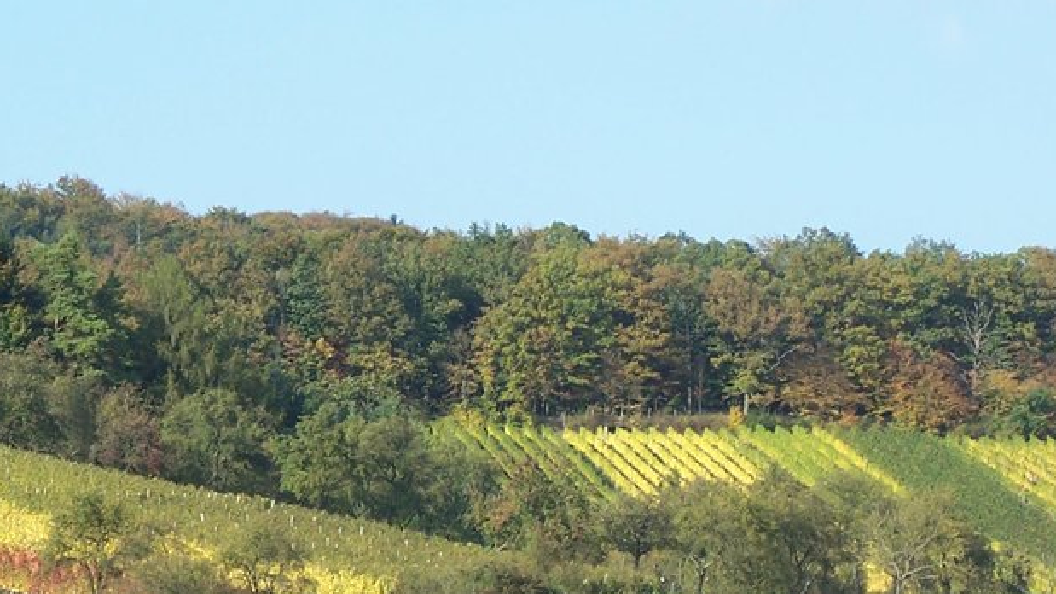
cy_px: 536
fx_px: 6915
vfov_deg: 4.9
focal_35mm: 247
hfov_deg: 8.7
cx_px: 624
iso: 80
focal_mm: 19.4
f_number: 3.2
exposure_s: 1/500
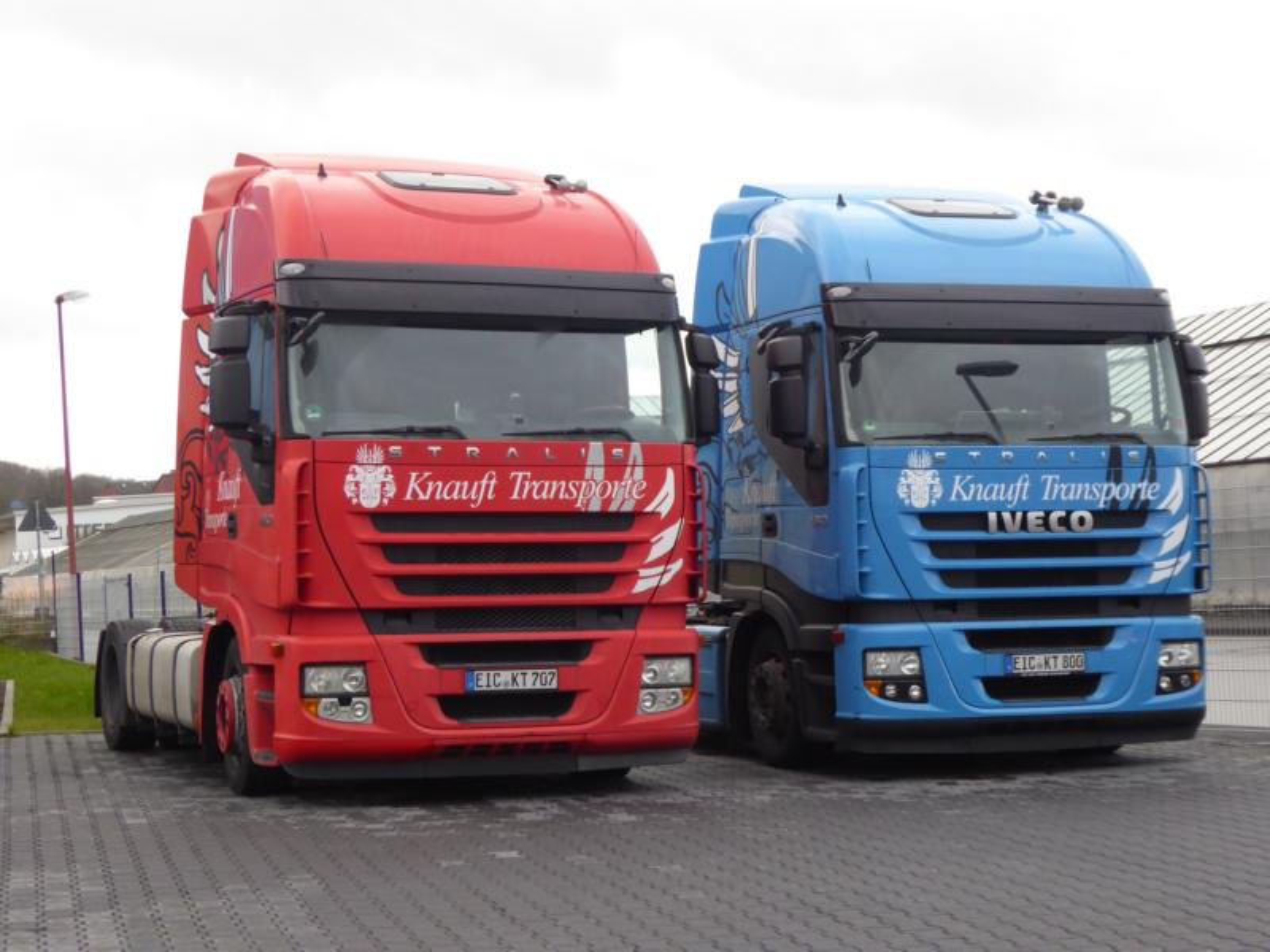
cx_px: 635
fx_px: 2531
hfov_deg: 28.2
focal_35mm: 69
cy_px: 476
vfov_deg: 21.3
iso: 400
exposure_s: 1/50
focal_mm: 11.7
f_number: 4.4
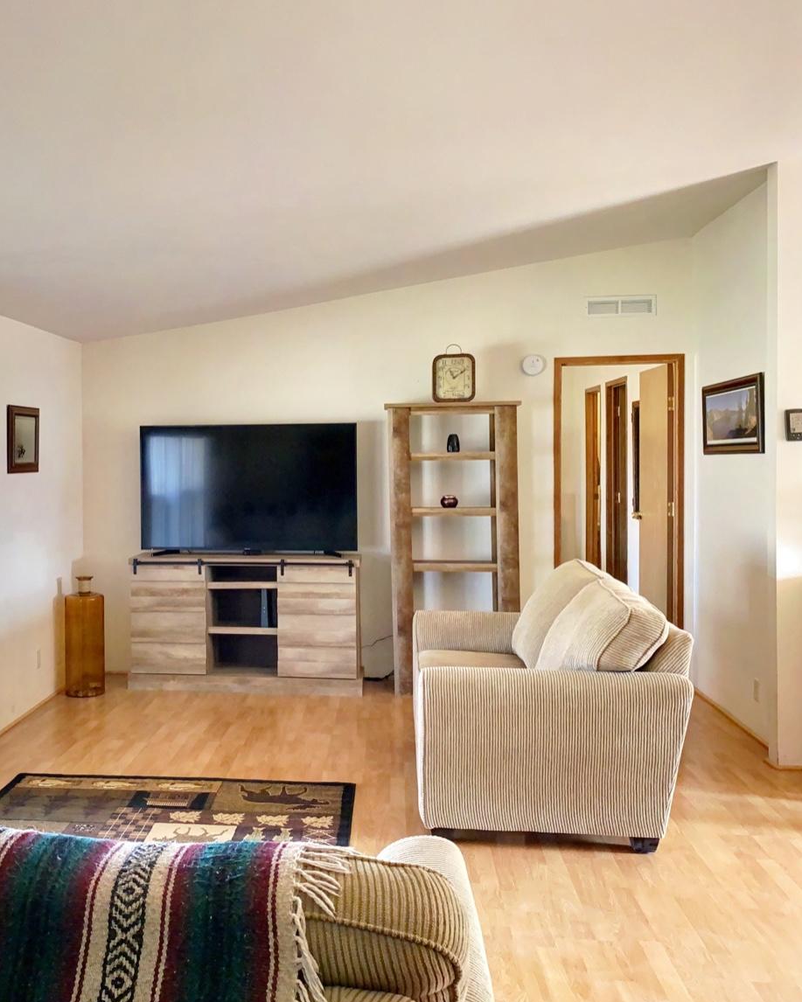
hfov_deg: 42.5
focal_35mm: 34
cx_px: 237
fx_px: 1009
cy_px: 503
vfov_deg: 52.8
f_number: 1.8
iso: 100
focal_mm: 4.25
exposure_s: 1/60
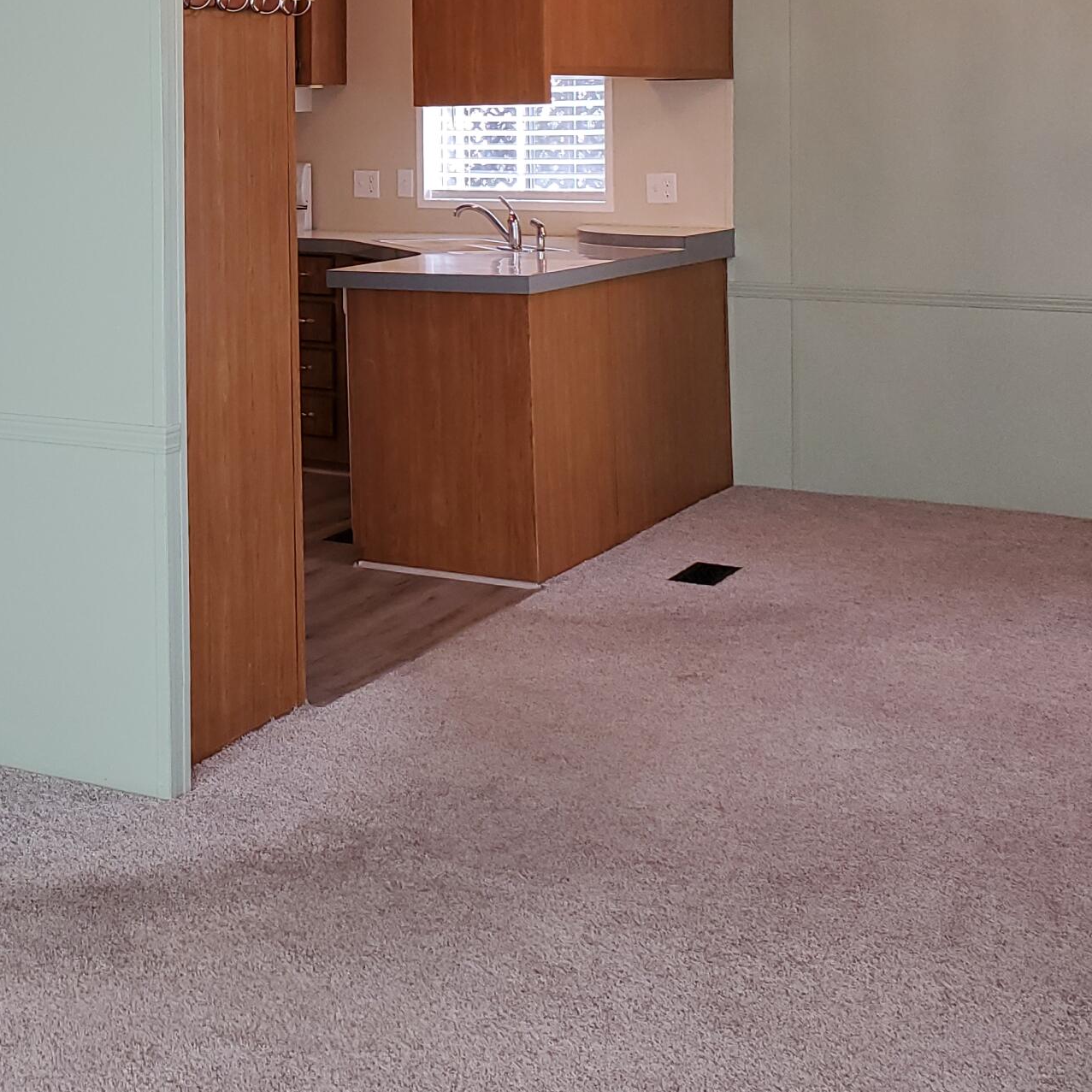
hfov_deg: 30.3
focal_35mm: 54
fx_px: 1927
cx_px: 117
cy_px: 138
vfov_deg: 30.4
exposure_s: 1/40
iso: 100
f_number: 2.4
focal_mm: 4.3
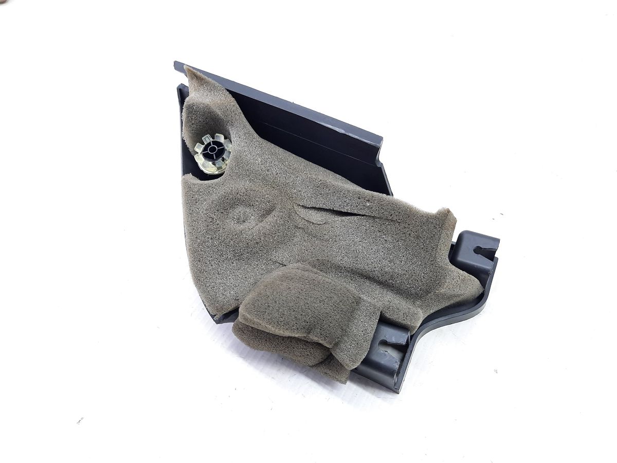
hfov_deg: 69.4
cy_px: 232
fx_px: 446
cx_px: 308
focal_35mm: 25
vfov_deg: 54.9
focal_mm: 4.6
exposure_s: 1/50
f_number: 2
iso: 160
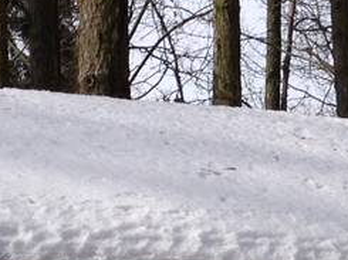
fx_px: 2299
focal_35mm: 229
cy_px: 264
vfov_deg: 6.4
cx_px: 409
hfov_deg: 8.6
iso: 50
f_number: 2.4
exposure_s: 1/1577
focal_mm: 4.28
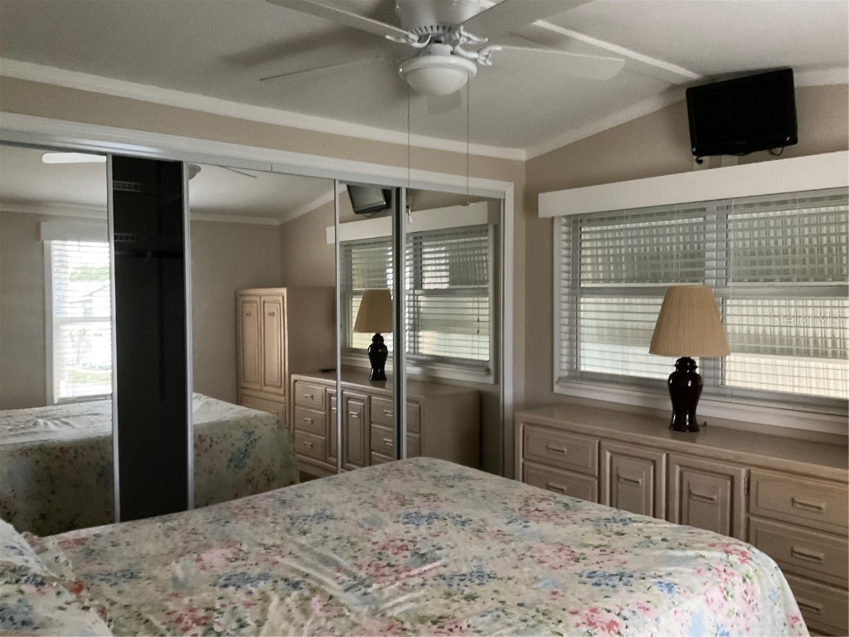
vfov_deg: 48.2
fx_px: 711
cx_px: 424
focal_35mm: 29
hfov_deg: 61.7
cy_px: 318
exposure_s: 1/30
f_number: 1.8
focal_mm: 3
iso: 400
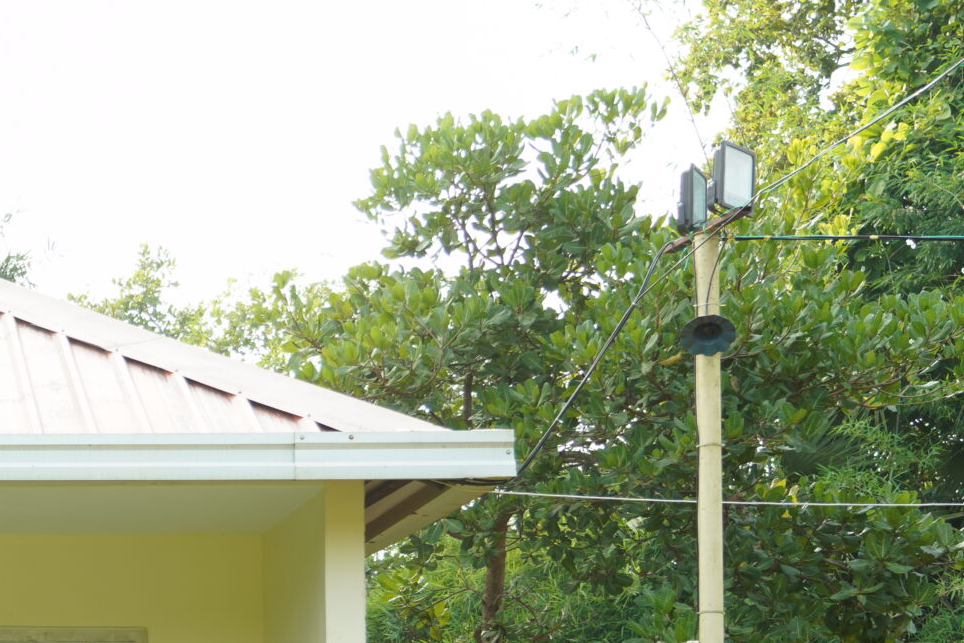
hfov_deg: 21.7
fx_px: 2276
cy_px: 702
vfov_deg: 15.7
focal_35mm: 85
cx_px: -277
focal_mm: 32
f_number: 4
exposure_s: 1/200
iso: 160
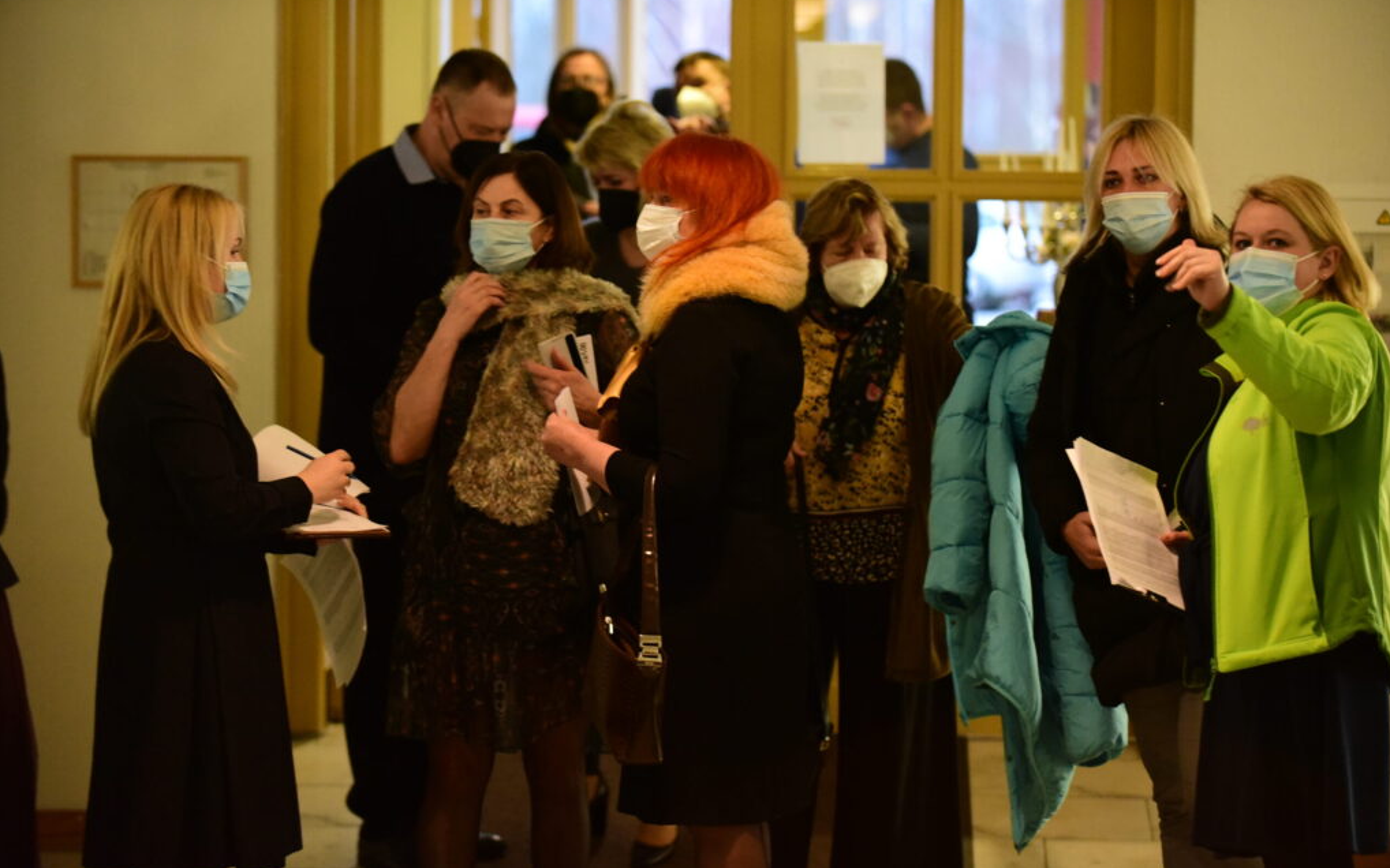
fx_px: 4659
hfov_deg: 17.0
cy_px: 424
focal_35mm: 123
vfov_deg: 10.6
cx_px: 696
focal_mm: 120
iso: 6400
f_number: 3.2
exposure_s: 1/250
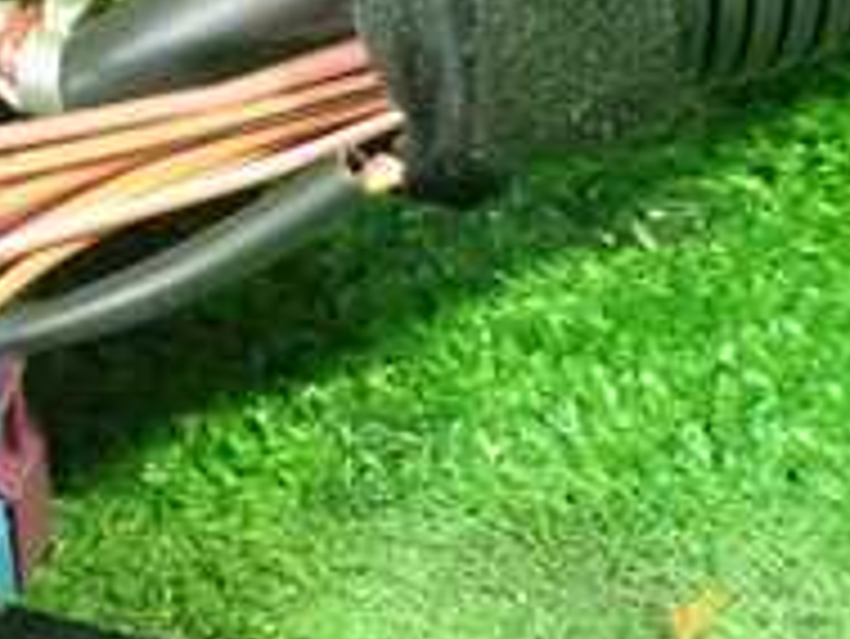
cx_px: 297
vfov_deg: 9.3
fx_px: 3907
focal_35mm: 159
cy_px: 324
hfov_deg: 12.4
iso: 1600
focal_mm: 9.01
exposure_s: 1/20
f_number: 3.2
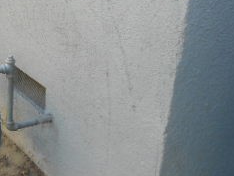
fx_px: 480
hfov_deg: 25.6
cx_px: -16
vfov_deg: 20.8
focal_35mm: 71
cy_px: 81
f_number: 3.2
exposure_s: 1/80
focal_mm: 4.6
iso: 80
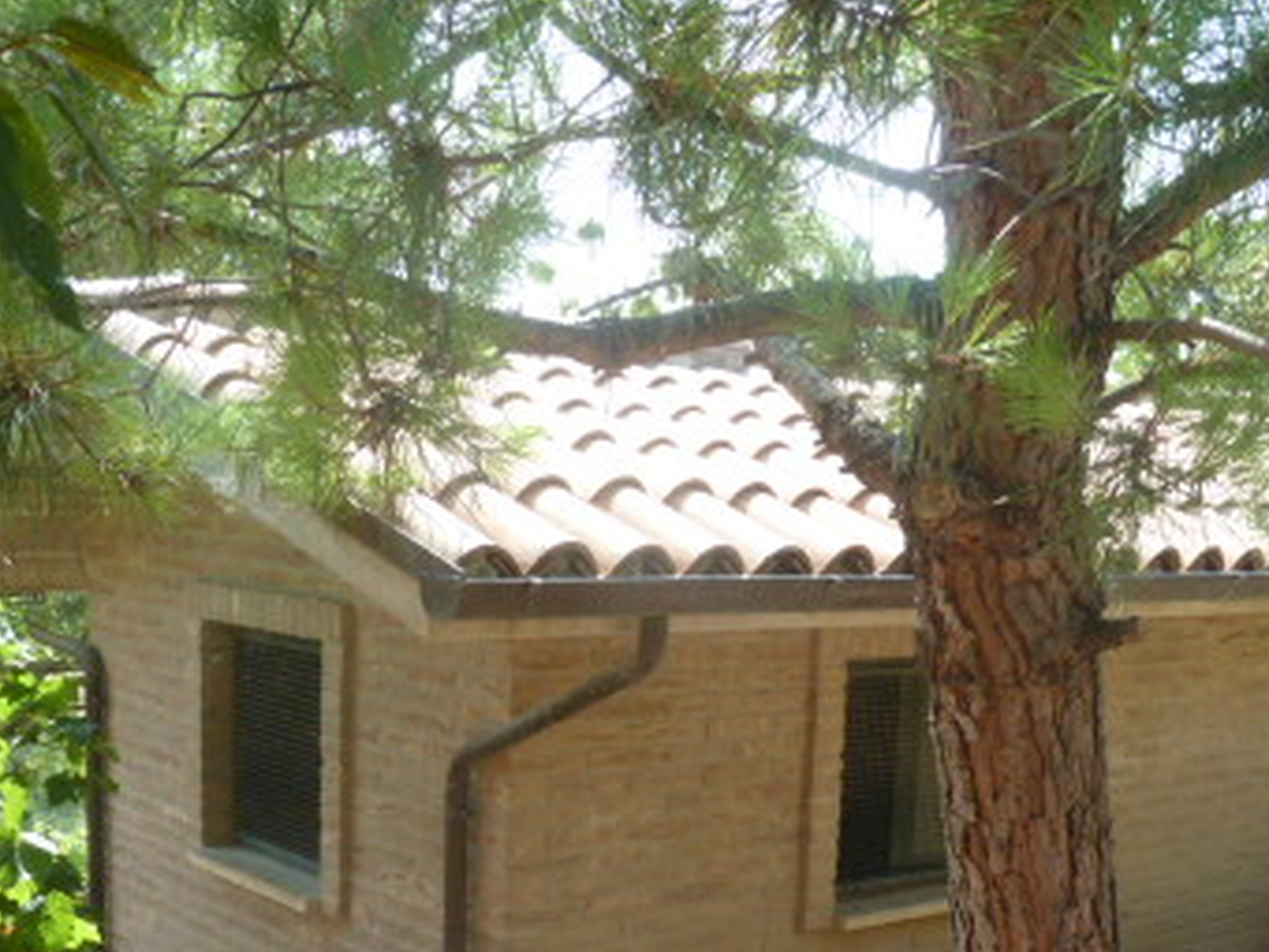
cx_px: 705
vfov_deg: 30.0
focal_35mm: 47
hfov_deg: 40.4
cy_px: 784
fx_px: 1723
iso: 160
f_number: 4
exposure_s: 1/200
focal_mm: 4.1
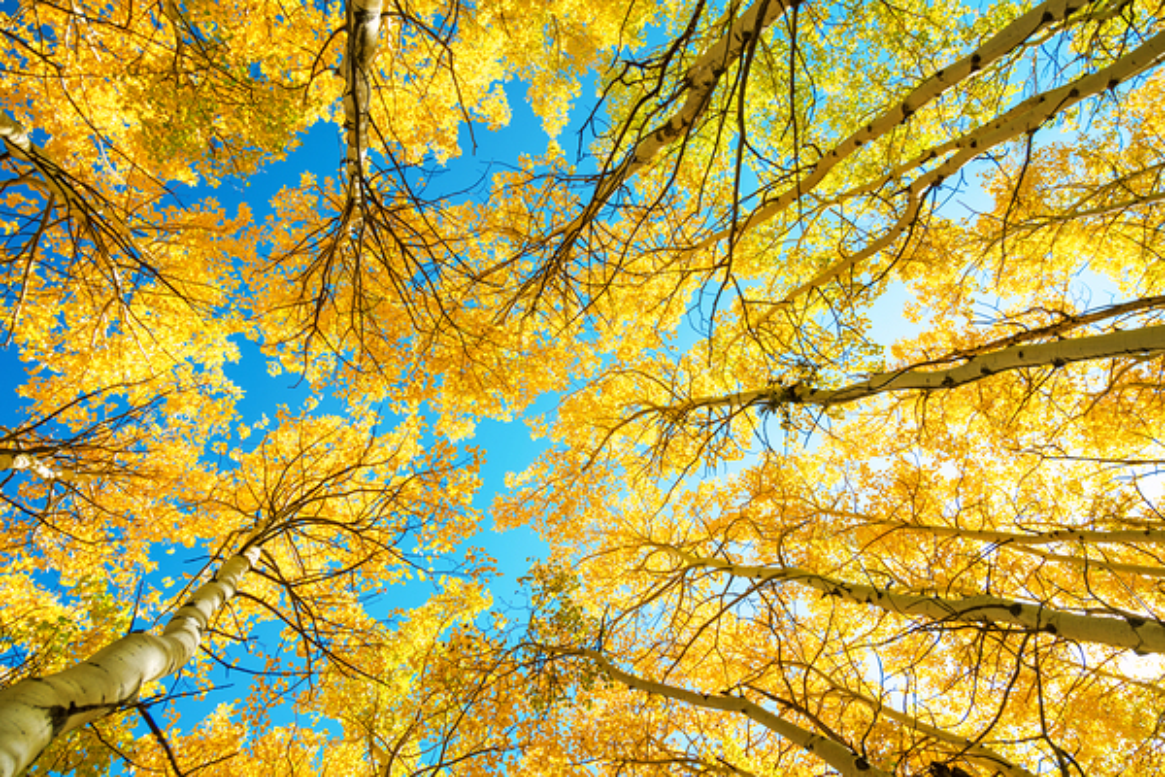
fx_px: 777
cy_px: 388
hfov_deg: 73.7
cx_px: 582
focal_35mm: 24
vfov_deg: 53.1
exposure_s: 1/80
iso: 400
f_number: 10
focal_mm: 24
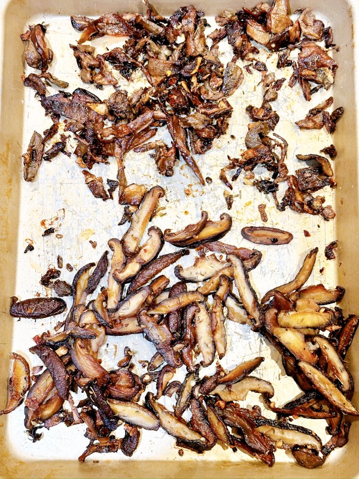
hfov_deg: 30.3
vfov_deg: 39.7
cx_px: 180
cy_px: 240
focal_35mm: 48
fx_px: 664
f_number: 1.78
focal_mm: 6.86
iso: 125
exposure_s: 1/41
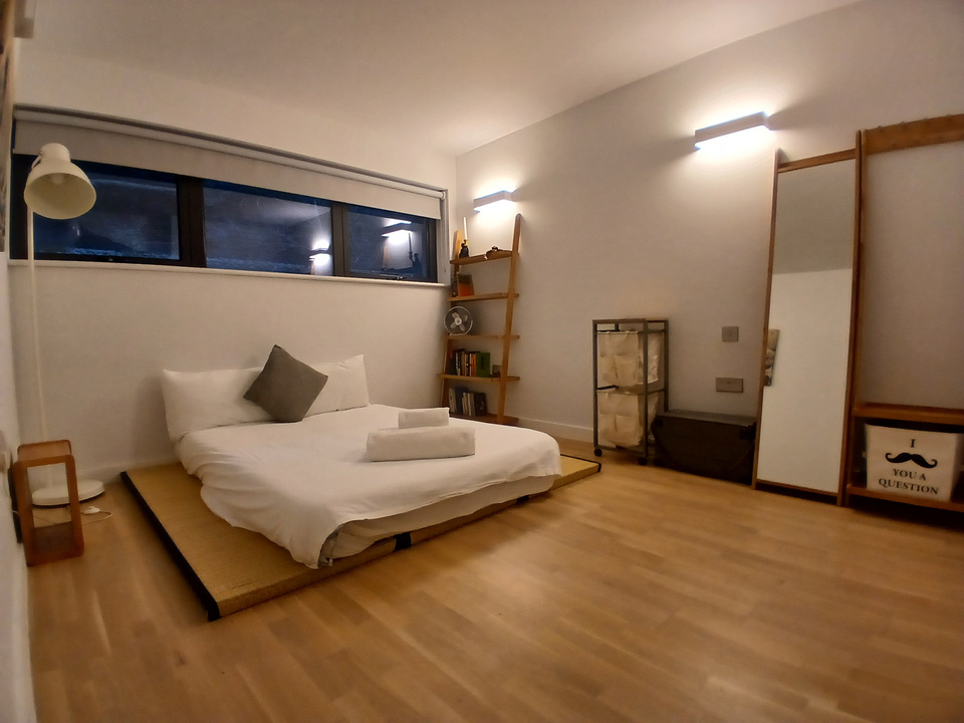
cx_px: 482
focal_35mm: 17
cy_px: 362
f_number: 2.2
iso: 125
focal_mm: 1.4
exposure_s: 1/33
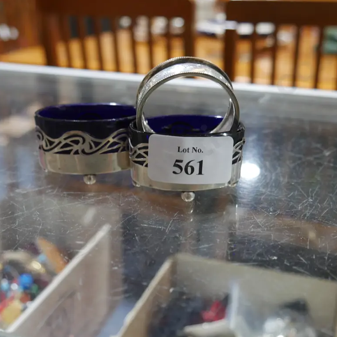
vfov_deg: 37.6
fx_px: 496
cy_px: 169
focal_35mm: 45
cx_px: 174
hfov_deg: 37.5
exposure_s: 1/60
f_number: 4.1
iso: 640
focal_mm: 19
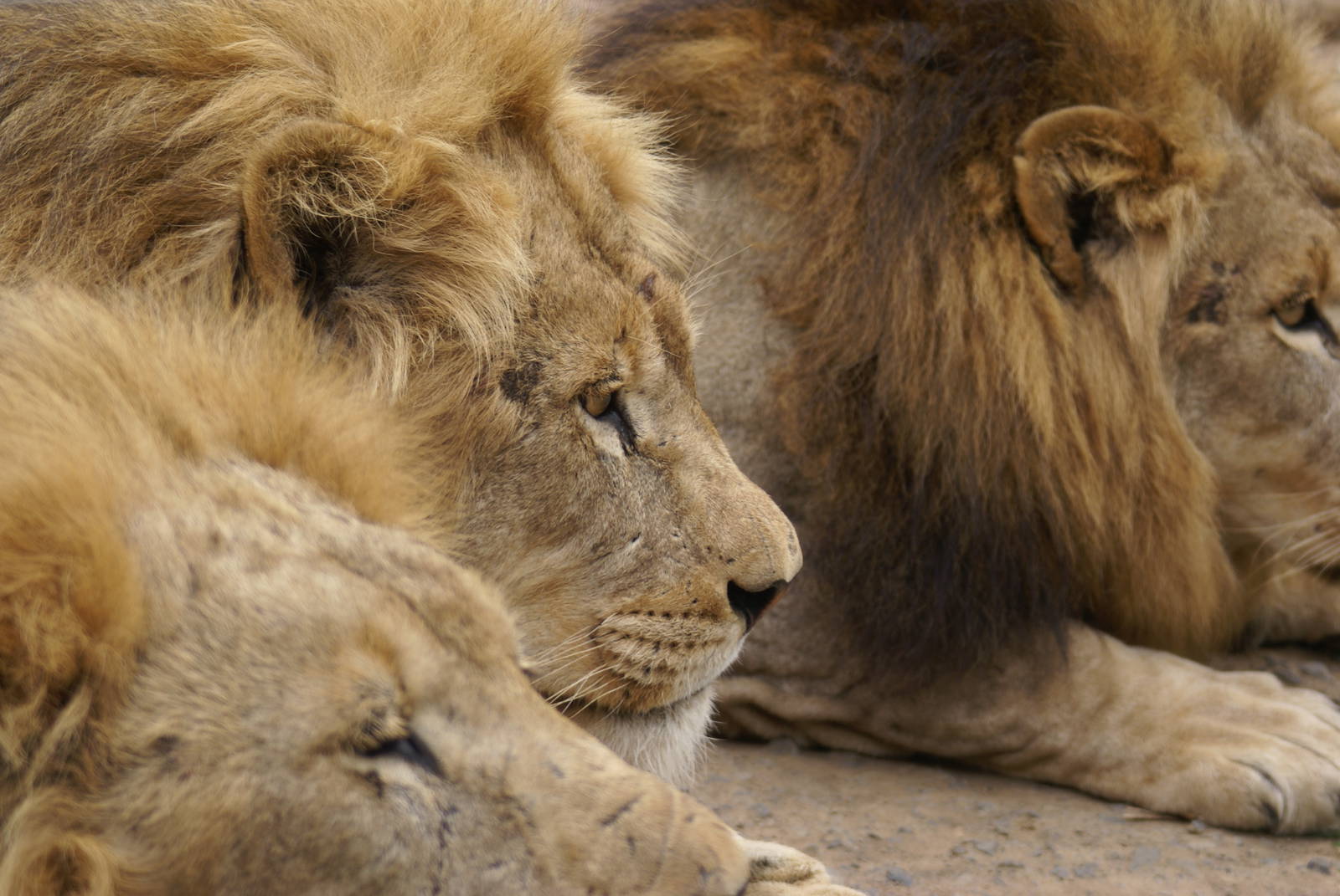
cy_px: 448
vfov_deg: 9.2
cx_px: 670
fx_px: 5590
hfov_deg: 13.7
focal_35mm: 150
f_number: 5.6
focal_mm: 100
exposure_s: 1/160
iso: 100
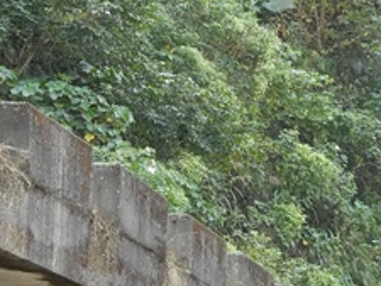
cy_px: 488
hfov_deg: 11.9
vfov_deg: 9.5
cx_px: 752
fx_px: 1646
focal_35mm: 149
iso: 2500
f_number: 8
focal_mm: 34.1
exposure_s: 1/400
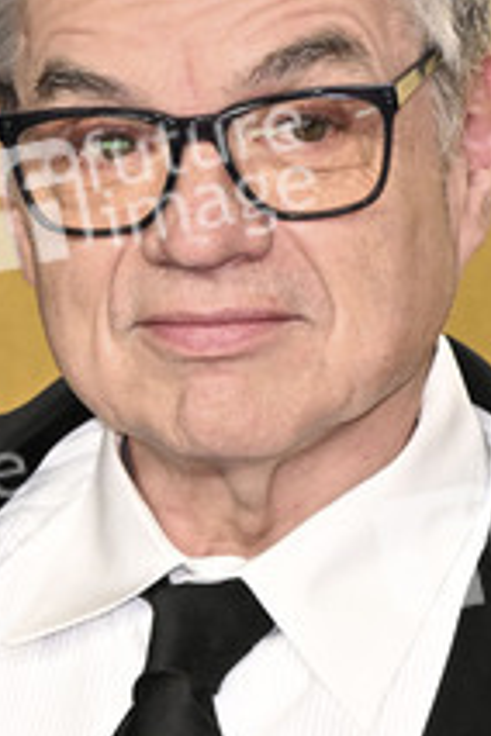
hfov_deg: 4.6
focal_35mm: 300
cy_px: 363
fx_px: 6137
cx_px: 239
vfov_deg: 6.9
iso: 2500
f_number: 5
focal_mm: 107
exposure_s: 1/320
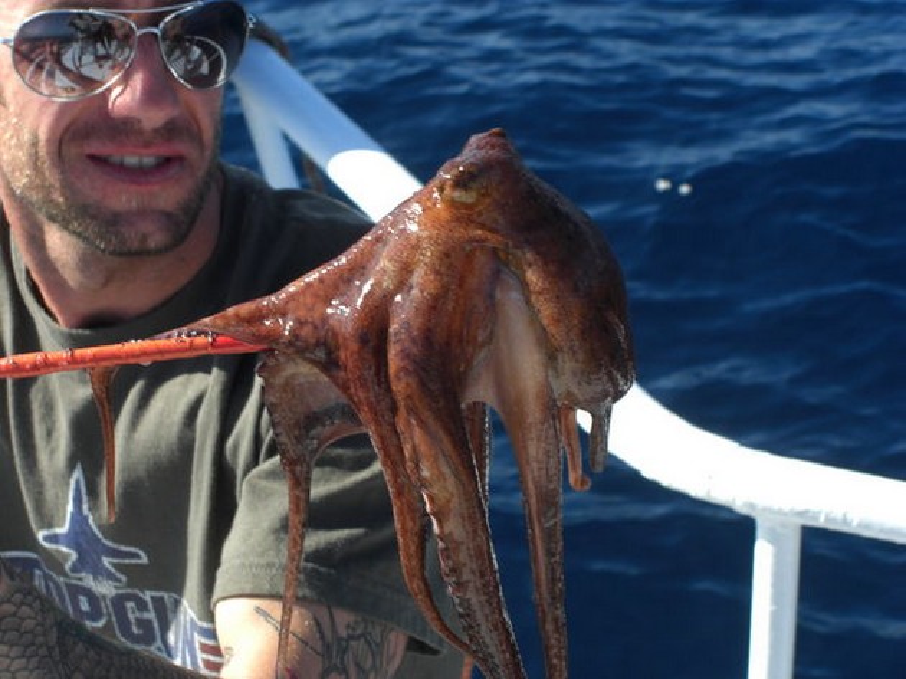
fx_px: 2485
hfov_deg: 20.7
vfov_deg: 15.6
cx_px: 453
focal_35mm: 95
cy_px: 340
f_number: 4.8
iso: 80
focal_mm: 19.7
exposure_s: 1/320
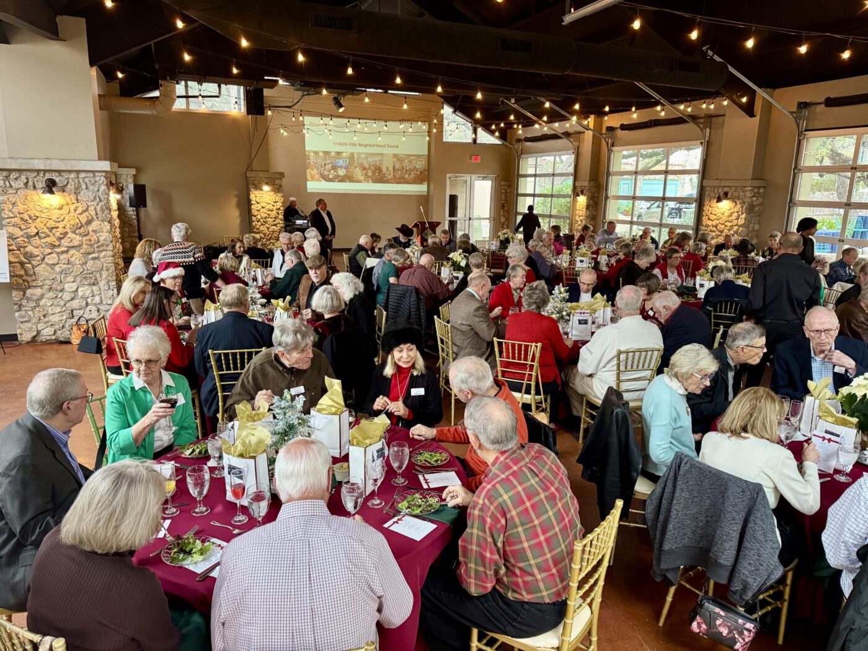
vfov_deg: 56.8
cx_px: 434
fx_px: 602
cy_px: 326
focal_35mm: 24
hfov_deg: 71.6
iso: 320
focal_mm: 6.76
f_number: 1.78
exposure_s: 1/60
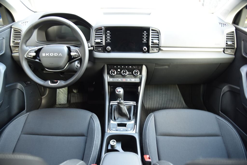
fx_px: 165
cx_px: 124
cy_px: 82
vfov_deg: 53.2
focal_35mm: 24
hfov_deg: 73.7
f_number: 4
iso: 500
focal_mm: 24
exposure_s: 1/13
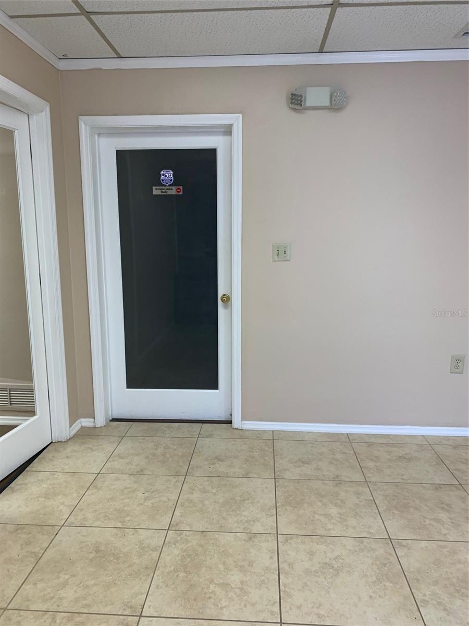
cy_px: 313
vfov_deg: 67.3
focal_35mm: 26
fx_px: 470
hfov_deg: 53.1
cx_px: 234
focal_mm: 4.25
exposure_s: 1/120
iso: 80
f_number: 1.8
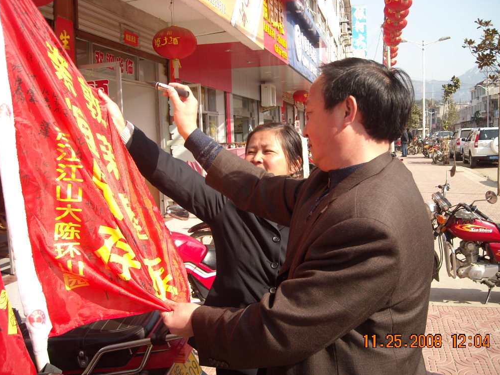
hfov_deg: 51.4
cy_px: 189
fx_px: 520
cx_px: 255
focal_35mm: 36
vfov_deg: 39.7
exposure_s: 1/478
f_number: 2.8
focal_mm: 5.7
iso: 64
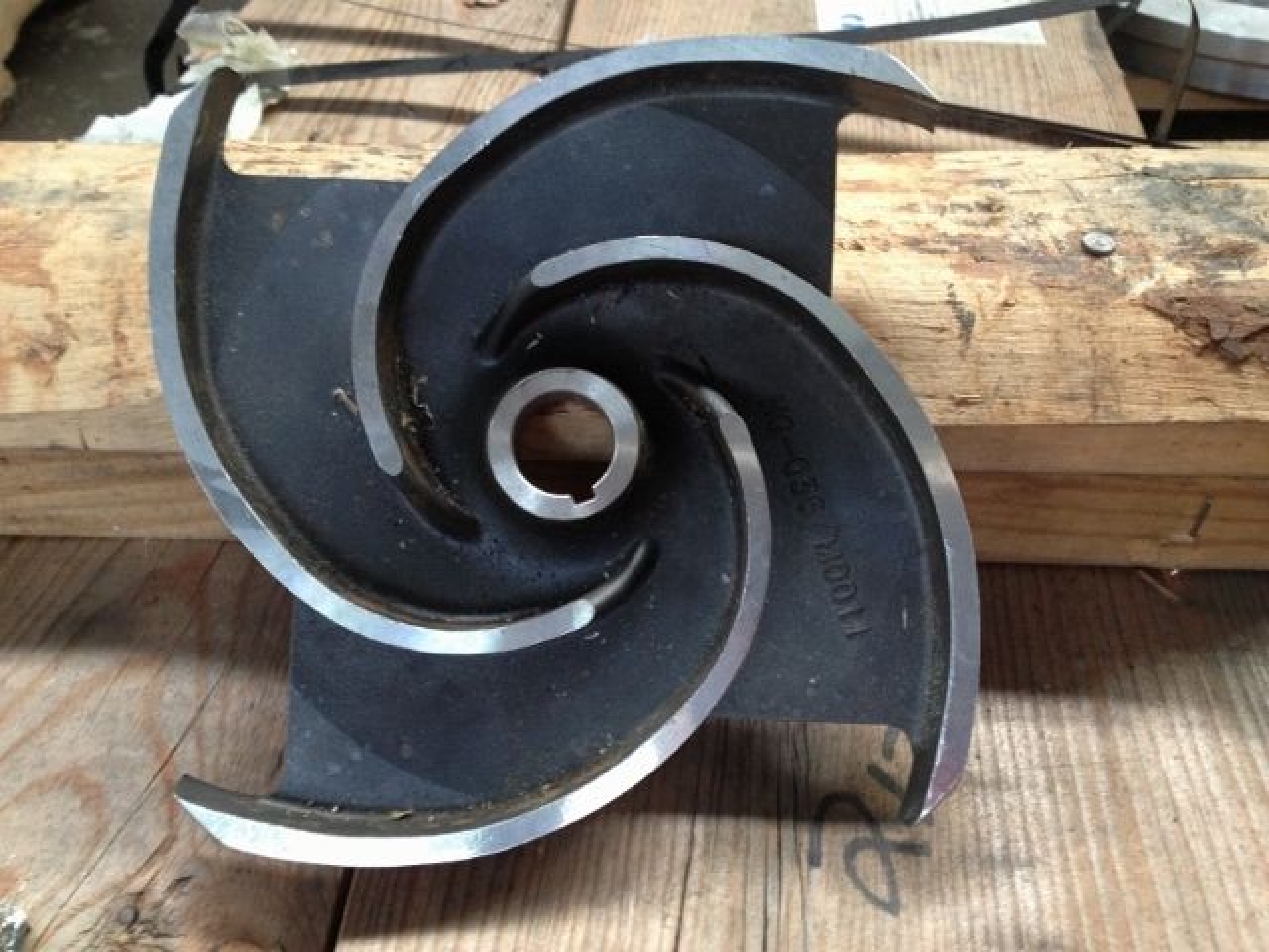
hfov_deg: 52.6
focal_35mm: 35
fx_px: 1283
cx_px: 634
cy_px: 476
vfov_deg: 40.7
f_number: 2.4
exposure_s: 1/20
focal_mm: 4.28
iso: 160
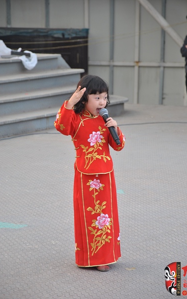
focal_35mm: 162
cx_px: 96
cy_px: 149
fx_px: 1317
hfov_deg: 8.1
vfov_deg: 13.0
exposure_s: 1/40
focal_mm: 105
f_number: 5.6
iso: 200
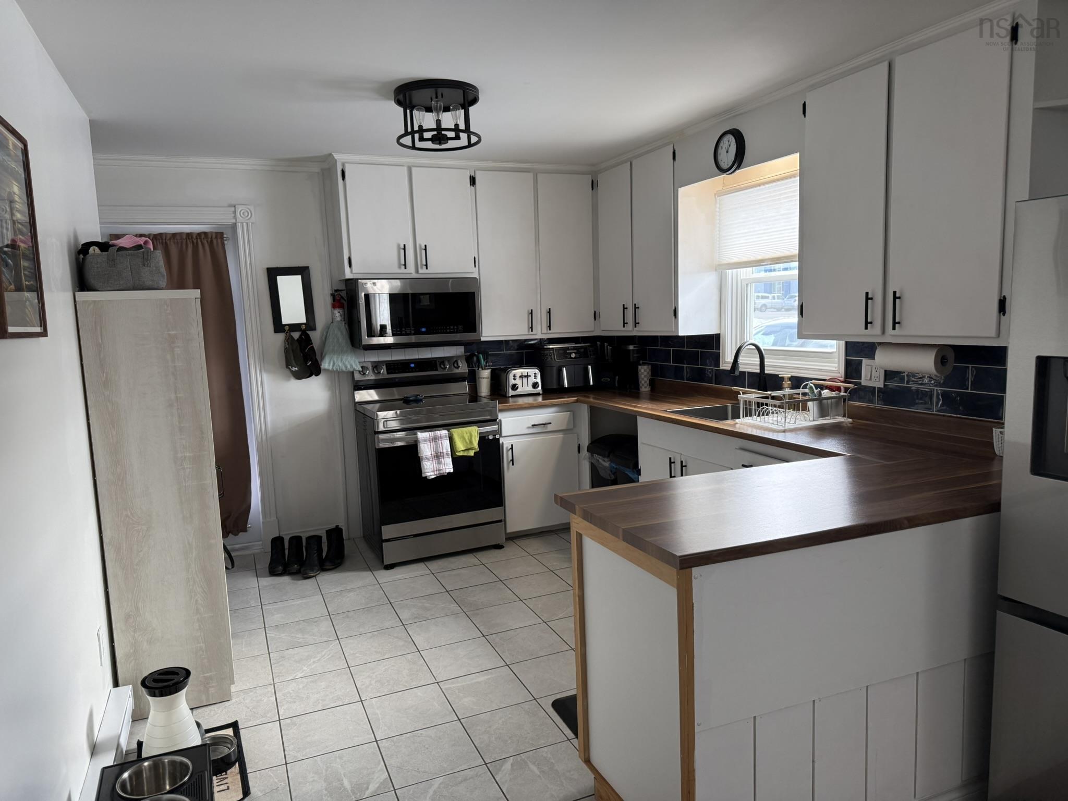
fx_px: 740
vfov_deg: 56.8
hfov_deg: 71.6
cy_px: 400
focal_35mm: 24
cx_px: 534
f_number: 1.78
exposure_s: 1/229
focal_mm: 6.76
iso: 200
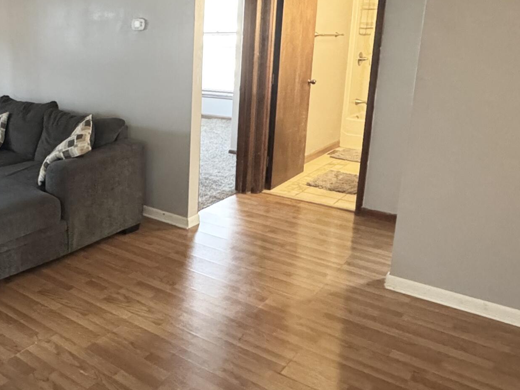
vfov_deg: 41.6
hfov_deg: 50.3
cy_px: 153
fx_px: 511
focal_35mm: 34
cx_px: 96
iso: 1250
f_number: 2.2
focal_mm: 2.22
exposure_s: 1/60
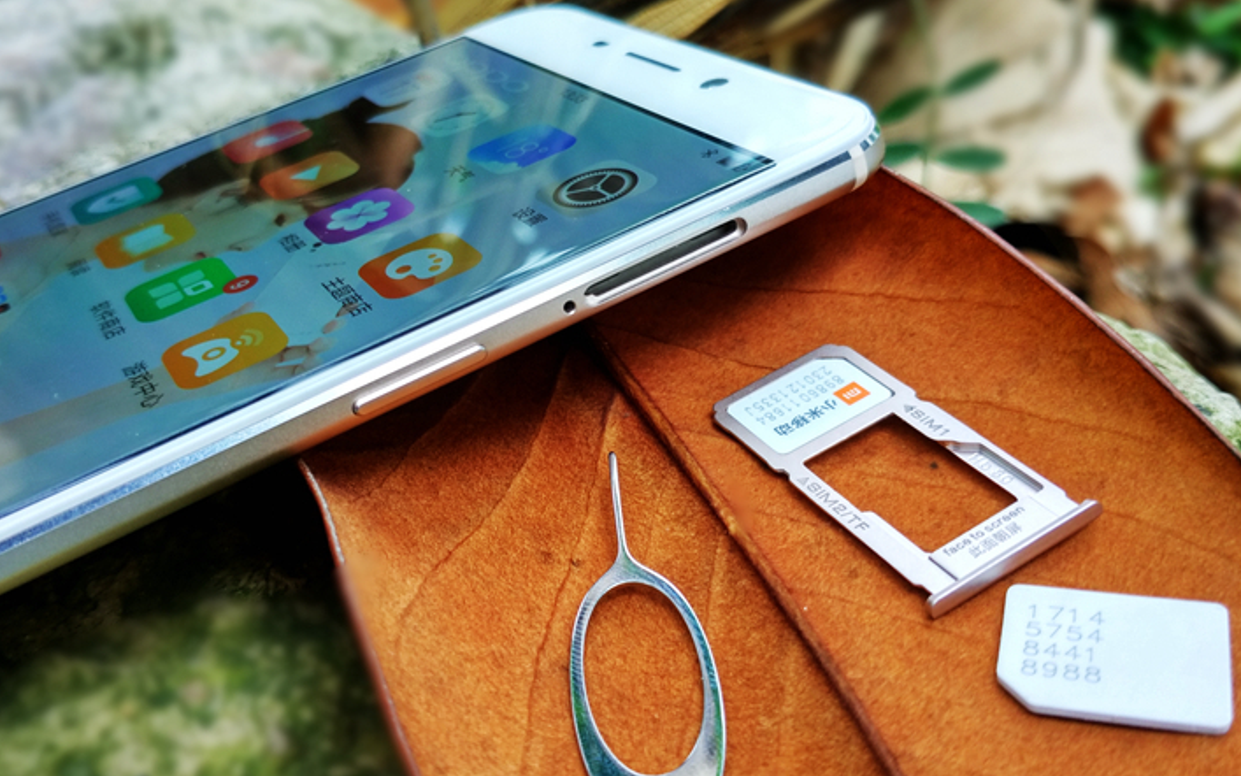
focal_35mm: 36
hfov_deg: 53.9
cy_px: 370
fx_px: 1218
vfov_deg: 35.3
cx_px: 549
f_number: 2
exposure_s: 1/50
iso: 135
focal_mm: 4.12
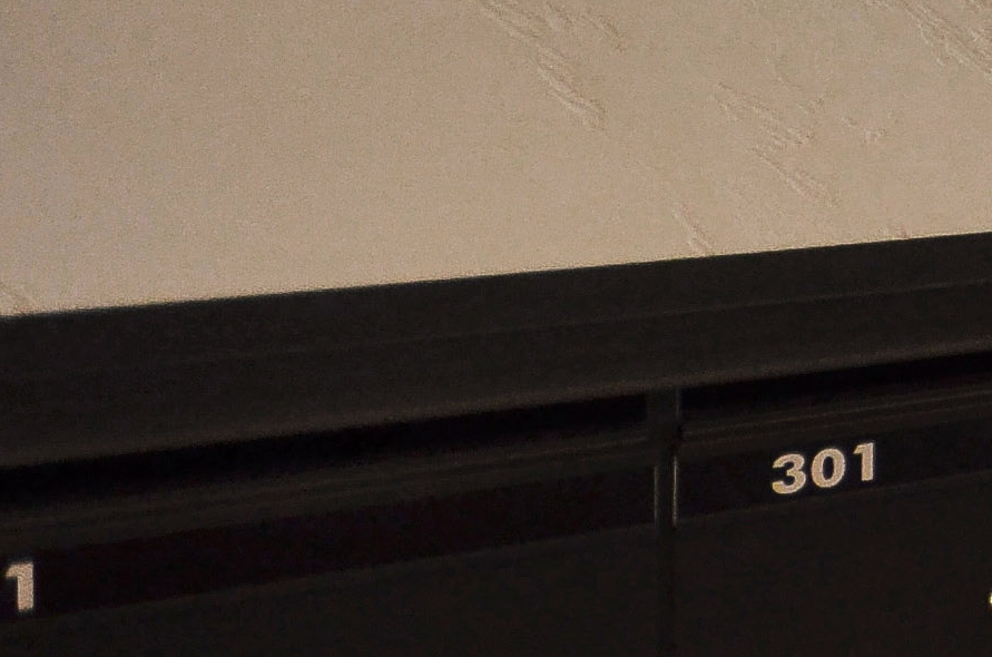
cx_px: 2712
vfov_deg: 15.7
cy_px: -140
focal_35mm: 83
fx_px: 2282
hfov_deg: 12.9
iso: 400
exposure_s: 1/100
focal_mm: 10
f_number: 5
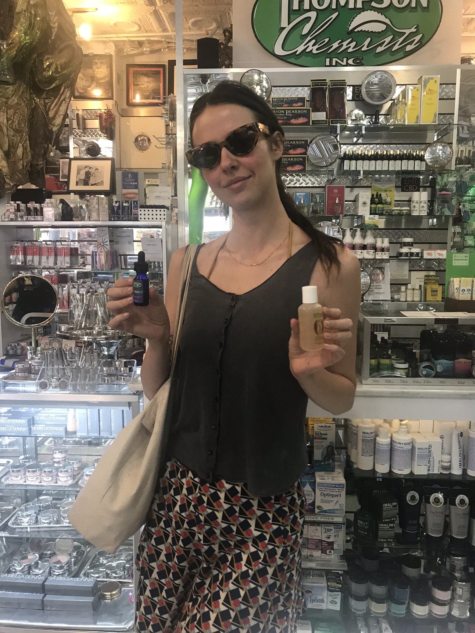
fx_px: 512
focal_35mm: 28
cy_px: 316
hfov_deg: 49.7
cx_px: 238
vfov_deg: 63.4
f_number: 1.8
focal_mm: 3.99
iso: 32
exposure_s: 1/30
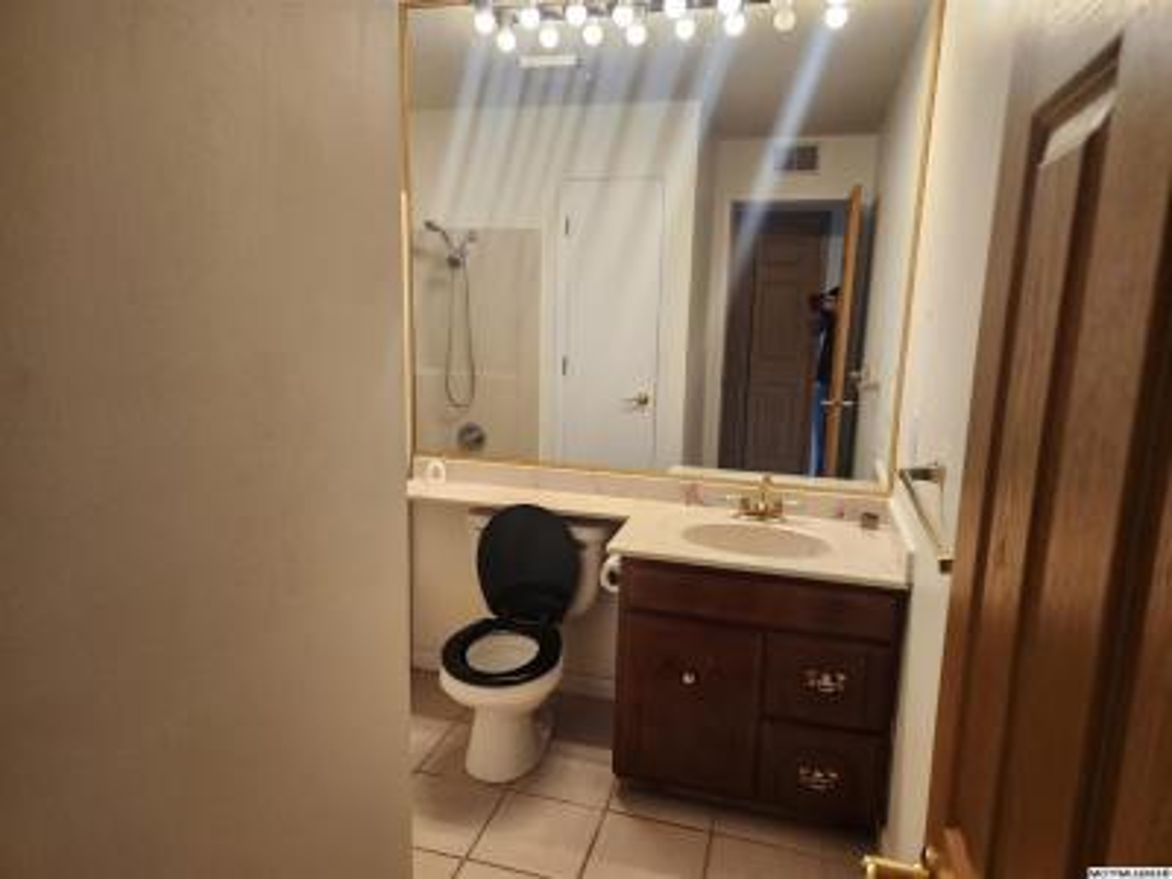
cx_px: 586
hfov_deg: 73.9
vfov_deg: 58.9
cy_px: 440
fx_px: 779
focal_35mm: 23
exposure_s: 1/180
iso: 200
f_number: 1.8
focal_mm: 5.4
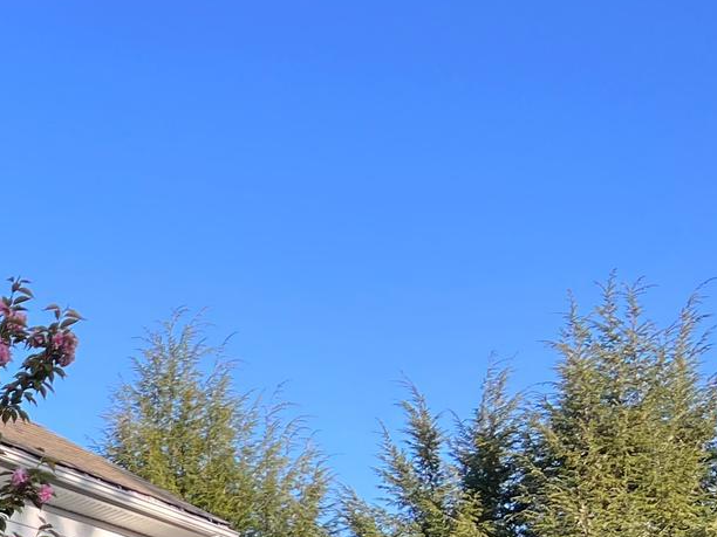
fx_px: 1802
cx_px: -356
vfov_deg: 15.7
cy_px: 793
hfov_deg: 19.6
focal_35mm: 87
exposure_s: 1/733
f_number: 1.5
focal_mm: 5.7
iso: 50
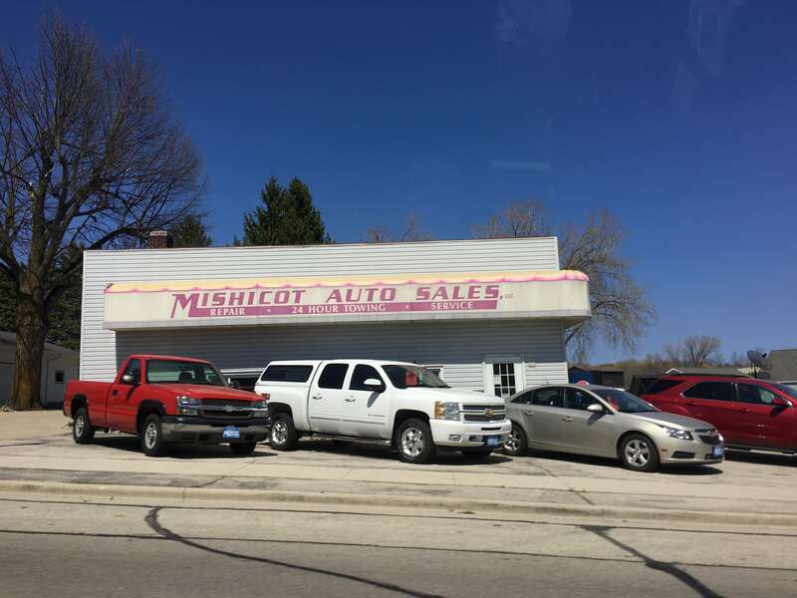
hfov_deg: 61.7
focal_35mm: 29
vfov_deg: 48.2
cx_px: 398
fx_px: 668
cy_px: 299
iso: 25
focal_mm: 4.15
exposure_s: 1/475
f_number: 2.2
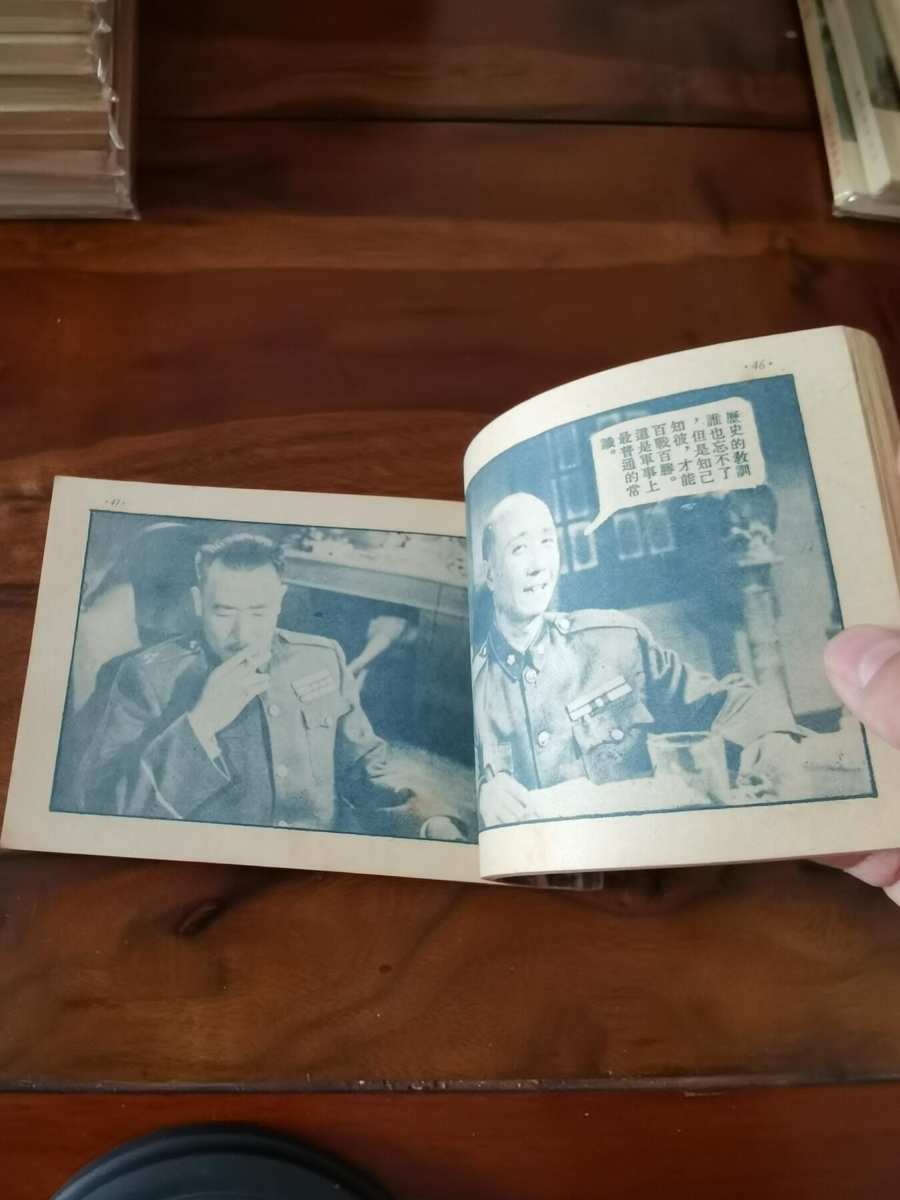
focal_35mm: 27
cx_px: 450
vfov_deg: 65.3
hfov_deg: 51.4
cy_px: 600
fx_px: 936
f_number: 2.2
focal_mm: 2.26
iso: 320
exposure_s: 1/25
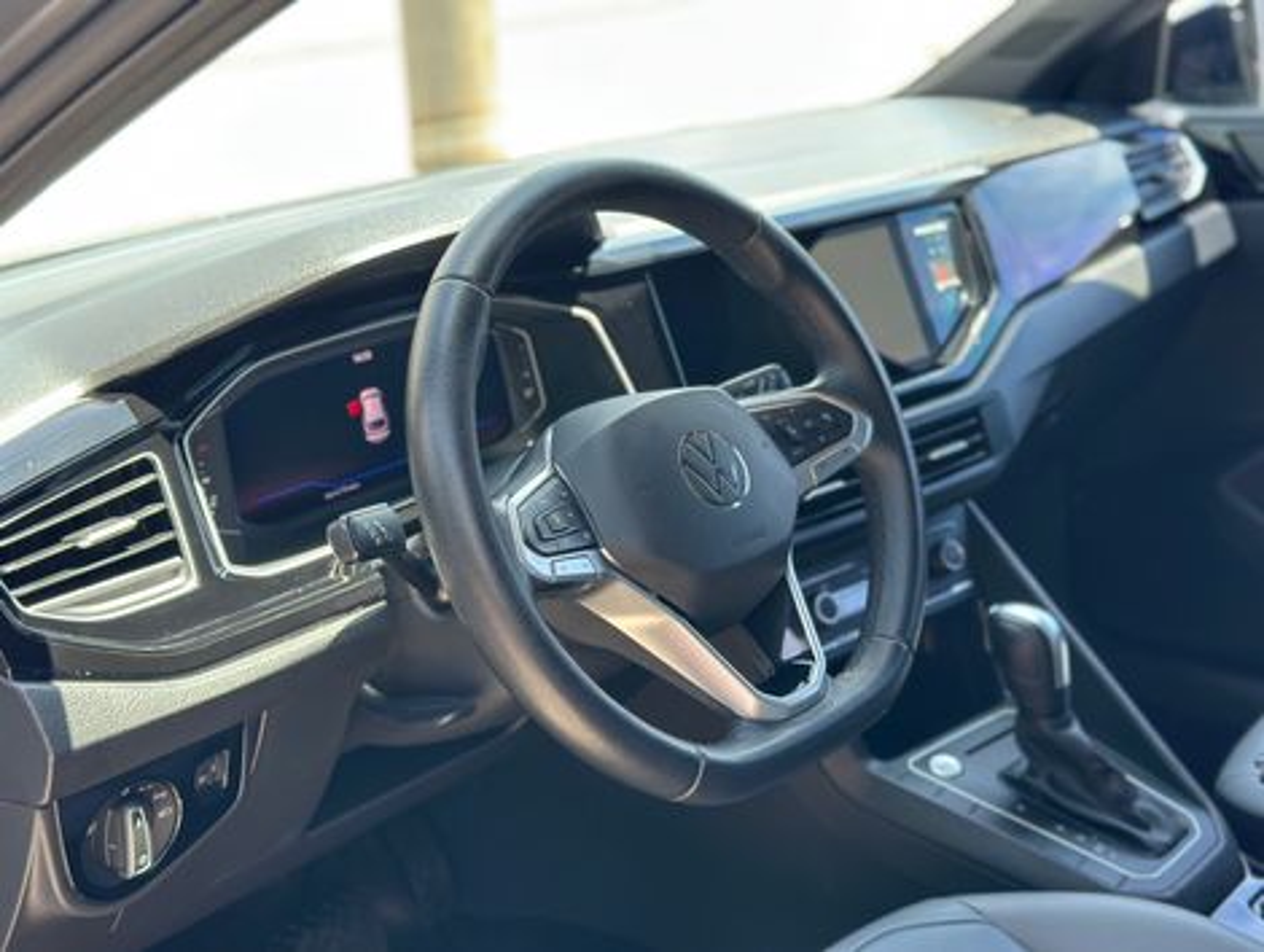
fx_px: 1755
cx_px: 632
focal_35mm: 48
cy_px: 476
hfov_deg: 39.6
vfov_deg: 30.3
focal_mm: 6.86
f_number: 1.78
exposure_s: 1/171
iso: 100
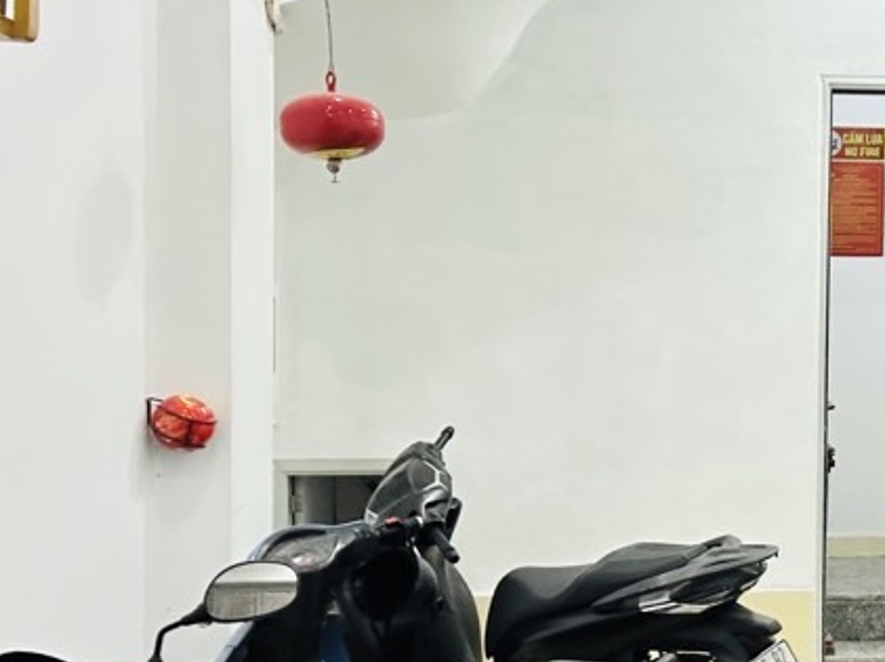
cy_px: 372
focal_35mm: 56
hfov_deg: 33.3
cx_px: 723
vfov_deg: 26.0
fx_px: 1430
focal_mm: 2.69
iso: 320
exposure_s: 1/40
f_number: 1.9
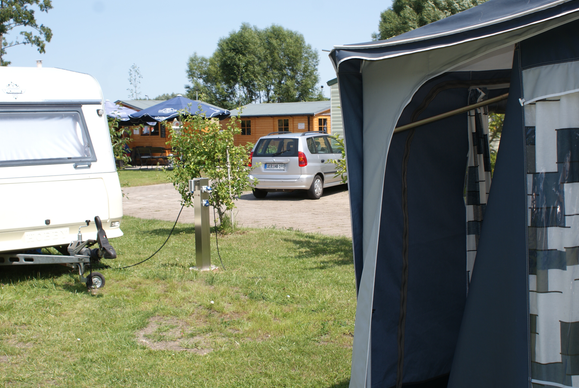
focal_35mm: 58
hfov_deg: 34.7
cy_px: 177
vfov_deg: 23.6
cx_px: 282
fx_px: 927
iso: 100
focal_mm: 35
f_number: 8
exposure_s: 1/160
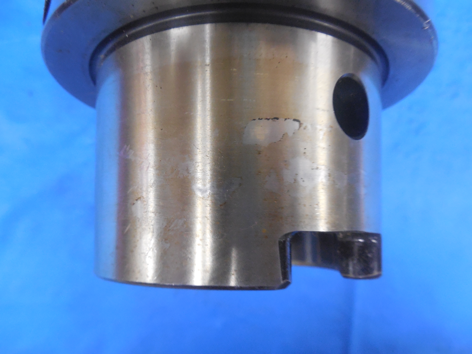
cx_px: 236
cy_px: 177
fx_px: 341
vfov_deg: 54.9
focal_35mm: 25
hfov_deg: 69.4
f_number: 3.3
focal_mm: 4.5
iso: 800
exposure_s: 1/20
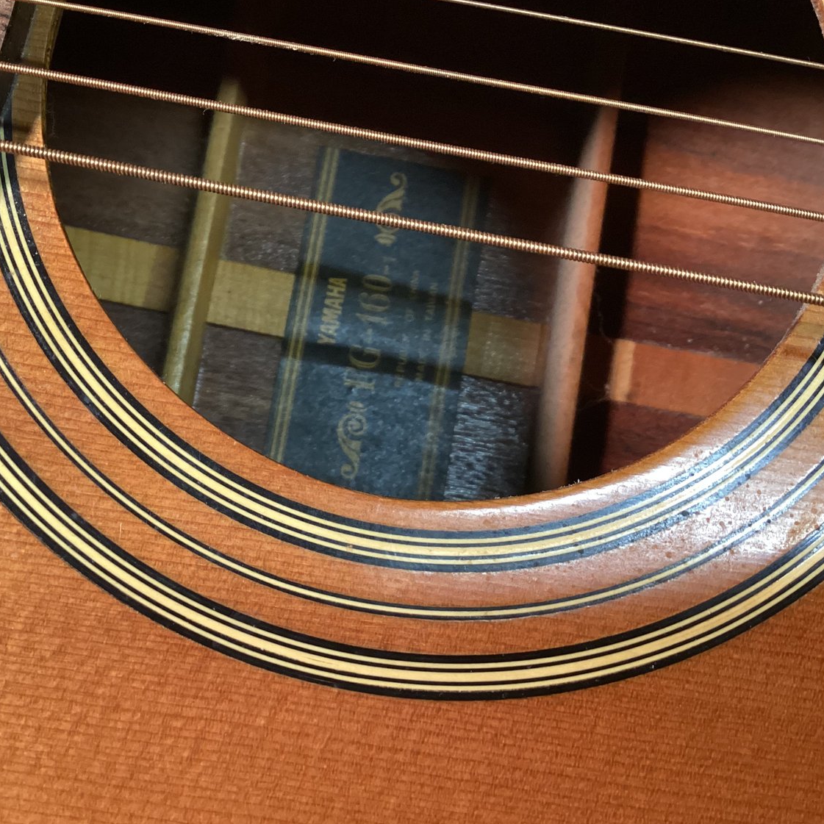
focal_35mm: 37
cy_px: 413
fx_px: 996
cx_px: 355
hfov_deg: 44.8
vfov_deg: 44.9
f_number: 2.4
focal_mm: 3.3
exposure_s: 1/40
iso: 250
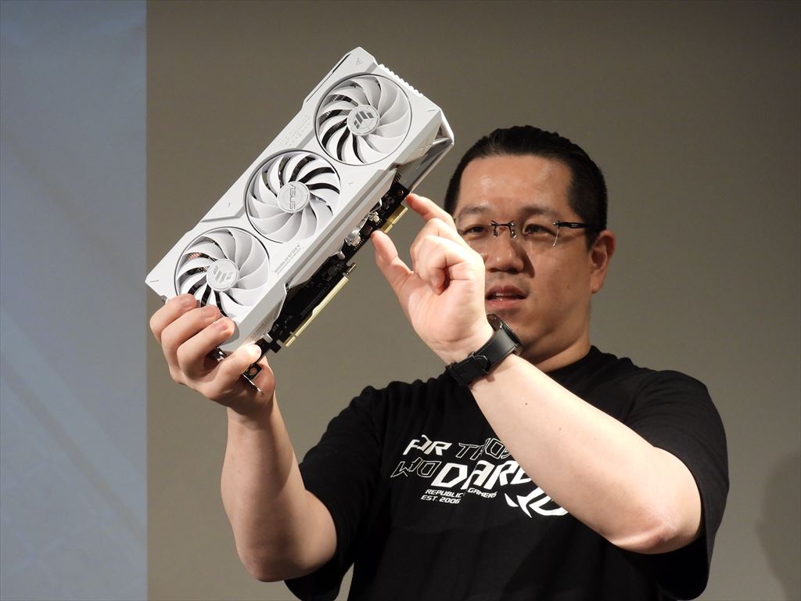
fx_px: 1735
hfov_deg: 26.0
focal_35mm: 75
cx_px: 400
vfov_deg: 19.6
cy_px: 300
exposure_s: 1/40
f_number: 3.5
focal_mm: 13.4
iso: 400
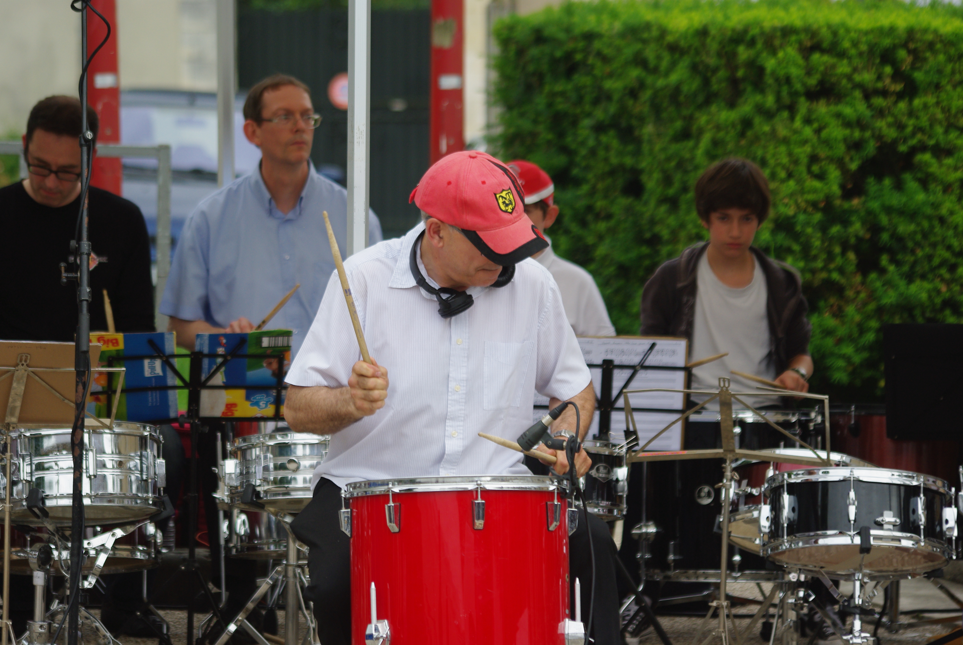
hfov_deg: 11.4
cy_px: 322
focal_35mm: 180
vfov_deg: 7.7
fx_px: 4821
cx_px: 482
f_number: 4
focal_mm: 120
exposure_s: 1/350
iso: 200
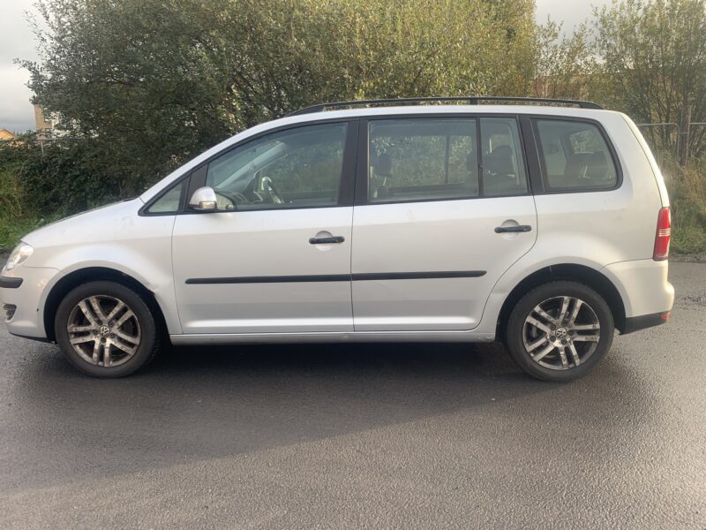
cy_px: 265
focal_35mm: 26
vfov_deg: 53.1
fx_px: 530
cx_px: 353
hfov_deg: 67.3
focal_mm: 4.25
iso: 25
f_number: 1.8
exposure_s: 1/225
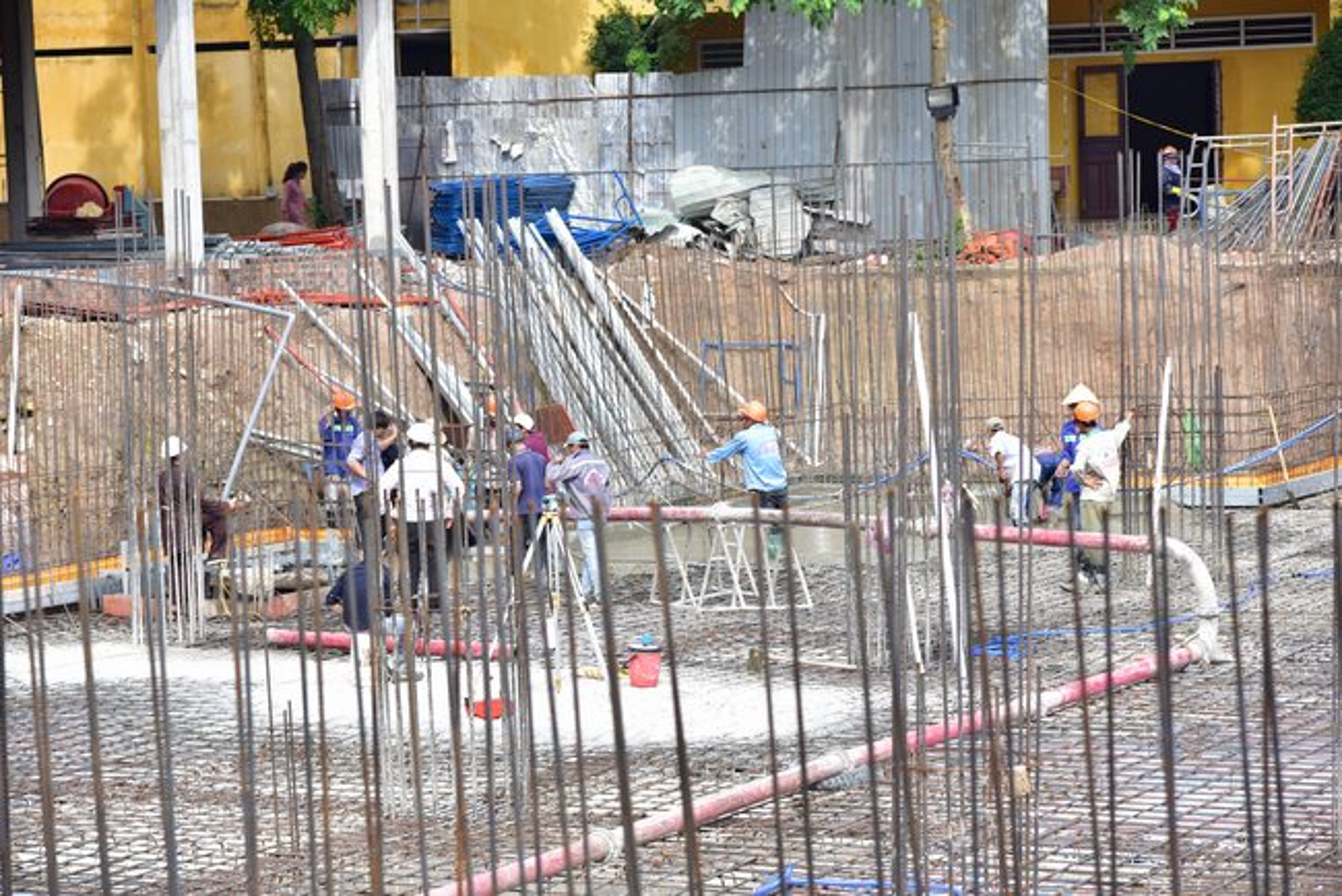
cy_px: 448
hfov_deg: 20.4
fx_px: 3729
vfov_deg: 13.7
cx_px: 671
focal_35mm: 100
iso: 250
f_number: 5.6
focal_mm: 100
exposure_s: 1/250
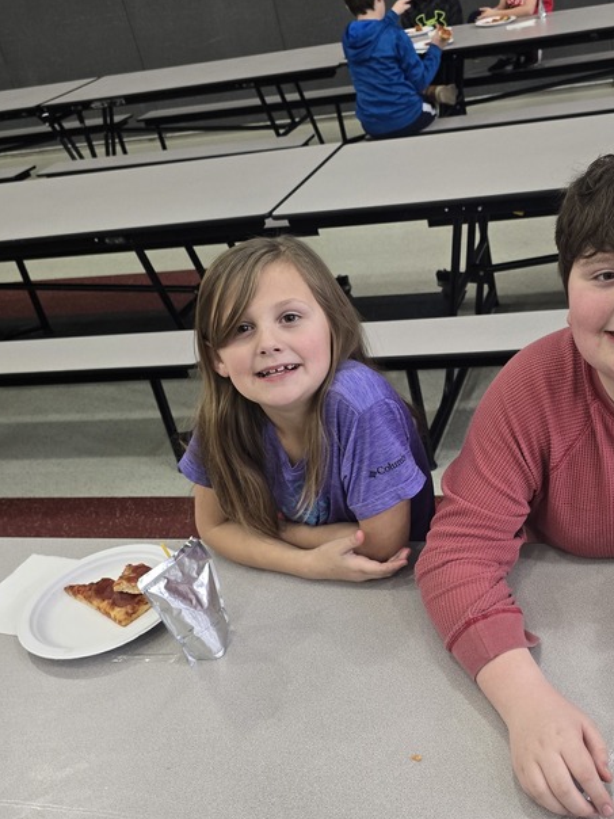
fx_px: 922
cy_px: 458
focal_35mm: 39
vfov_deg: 47.8
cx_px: 443
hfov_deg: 36.2
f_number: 1.7
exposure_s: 1/120
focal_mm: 6.3
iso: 250
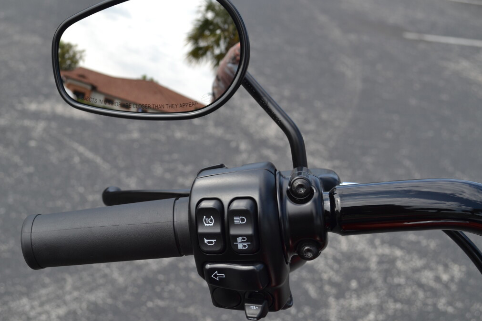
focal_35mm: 57
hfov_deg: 35.0
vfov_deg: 23.8
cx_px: 206
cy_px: 156
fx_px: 763
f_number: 7.1
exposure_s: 1/200
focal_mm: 32
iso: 100
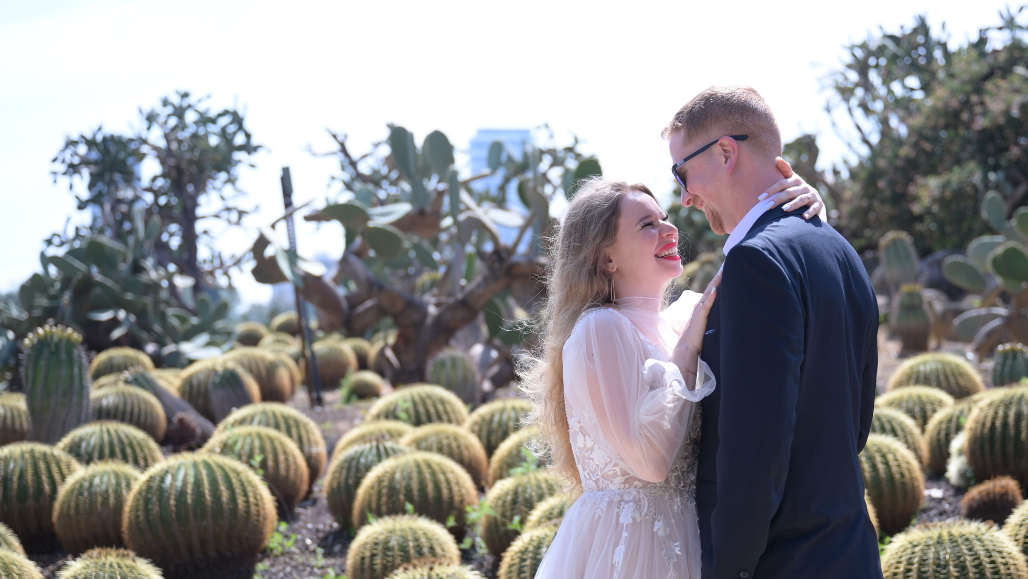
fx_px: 2126
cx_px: 556
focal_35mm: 78
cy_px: 377
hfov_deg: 27.2
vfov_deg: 15.5
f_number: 3.2
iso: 100
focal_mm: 57
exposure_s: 1/800
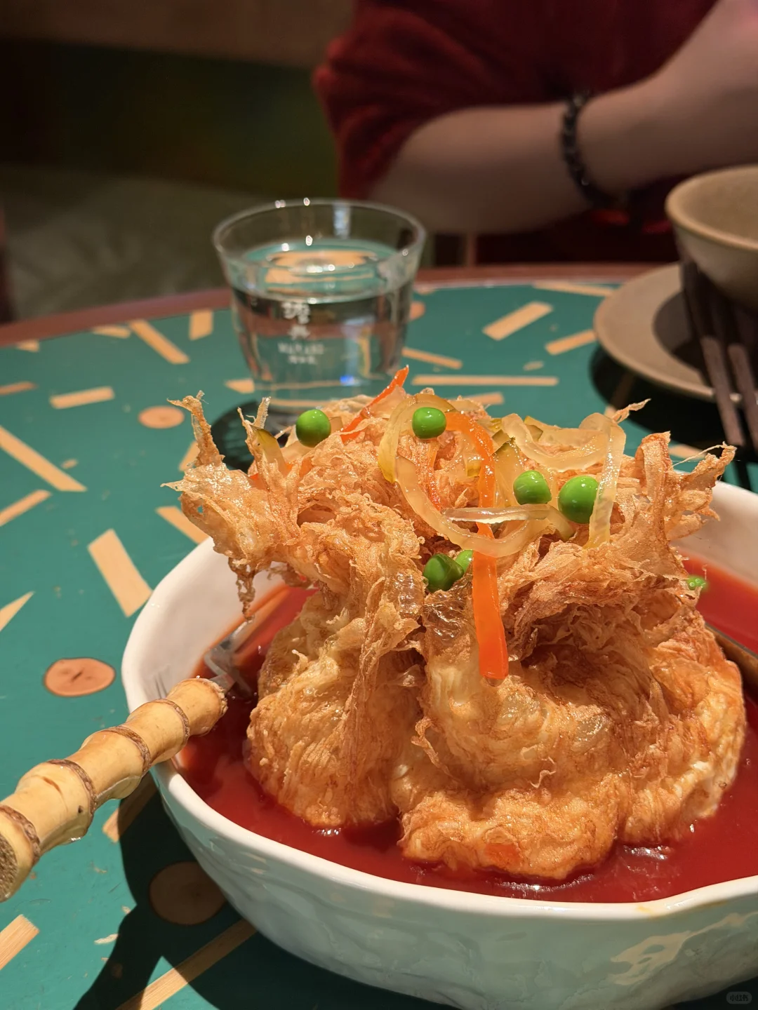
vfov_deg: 39.7
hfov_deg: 30.3
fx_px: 1401
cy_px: 505
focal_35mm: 48
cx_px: 379
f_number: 1.78
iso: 320
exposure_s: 1/40
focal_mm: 6.76
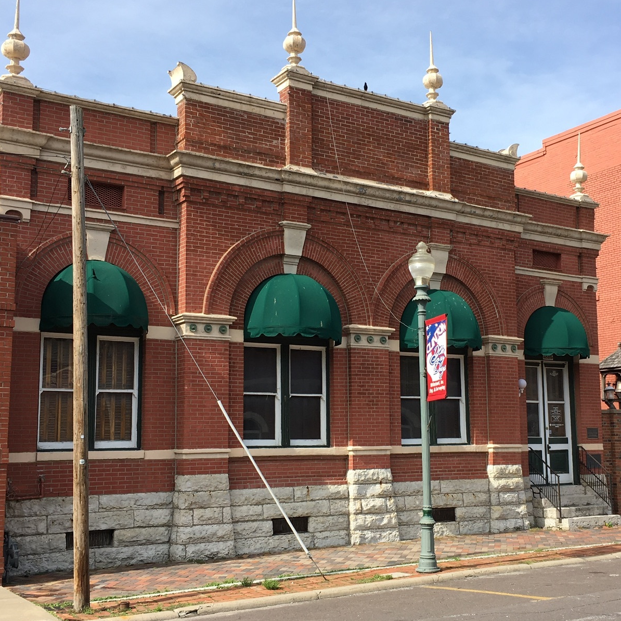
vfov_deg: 38.3
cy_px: 330
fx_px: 893
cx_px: 372
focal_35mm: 44
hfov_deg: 38.2
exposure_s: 1/705
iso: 25
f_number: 2.2
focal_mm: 4.15
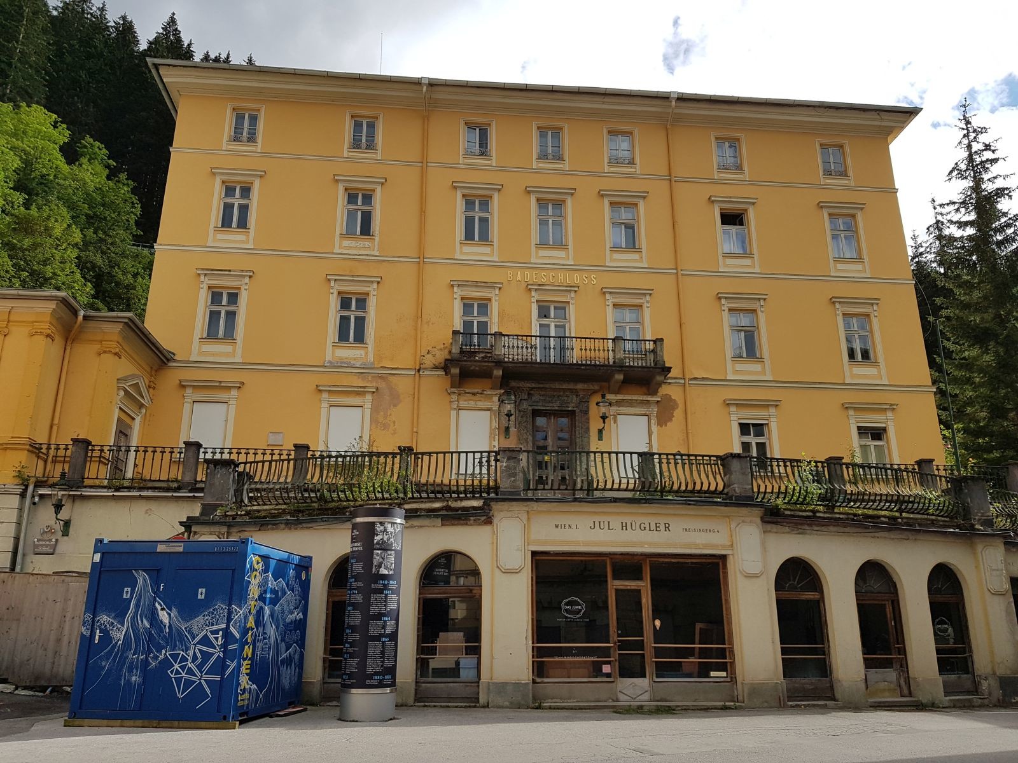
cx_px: 509
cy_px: 382
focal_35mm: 26
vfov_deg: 53.1
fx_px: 765
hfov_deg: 67.3
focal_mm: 4.2
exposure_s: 1/1720
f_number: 1.7
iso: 50
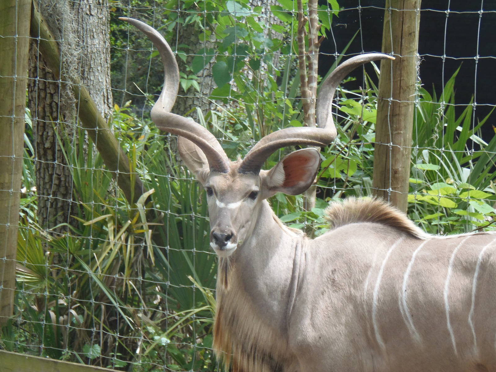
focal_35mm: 211
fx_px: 3023
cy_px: 186
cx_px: 248
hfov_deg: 9.4
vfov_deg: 7.0
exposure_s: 1/60
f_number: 5
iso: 160
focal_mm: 39.2
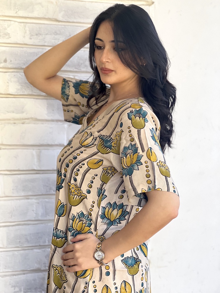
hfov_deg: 19.1
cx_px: 110
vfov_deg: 25.3
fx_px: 652
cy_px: 146
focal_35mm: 77
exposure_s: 1/121
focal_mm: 9
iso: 125
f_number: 2.8
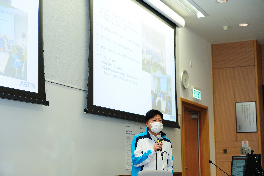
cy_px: 88
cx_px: 132
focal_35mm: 70
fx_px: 513
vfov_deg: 19.4
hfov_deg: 28.9
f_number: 3.5
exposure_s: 1/125
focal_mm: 70
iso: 800
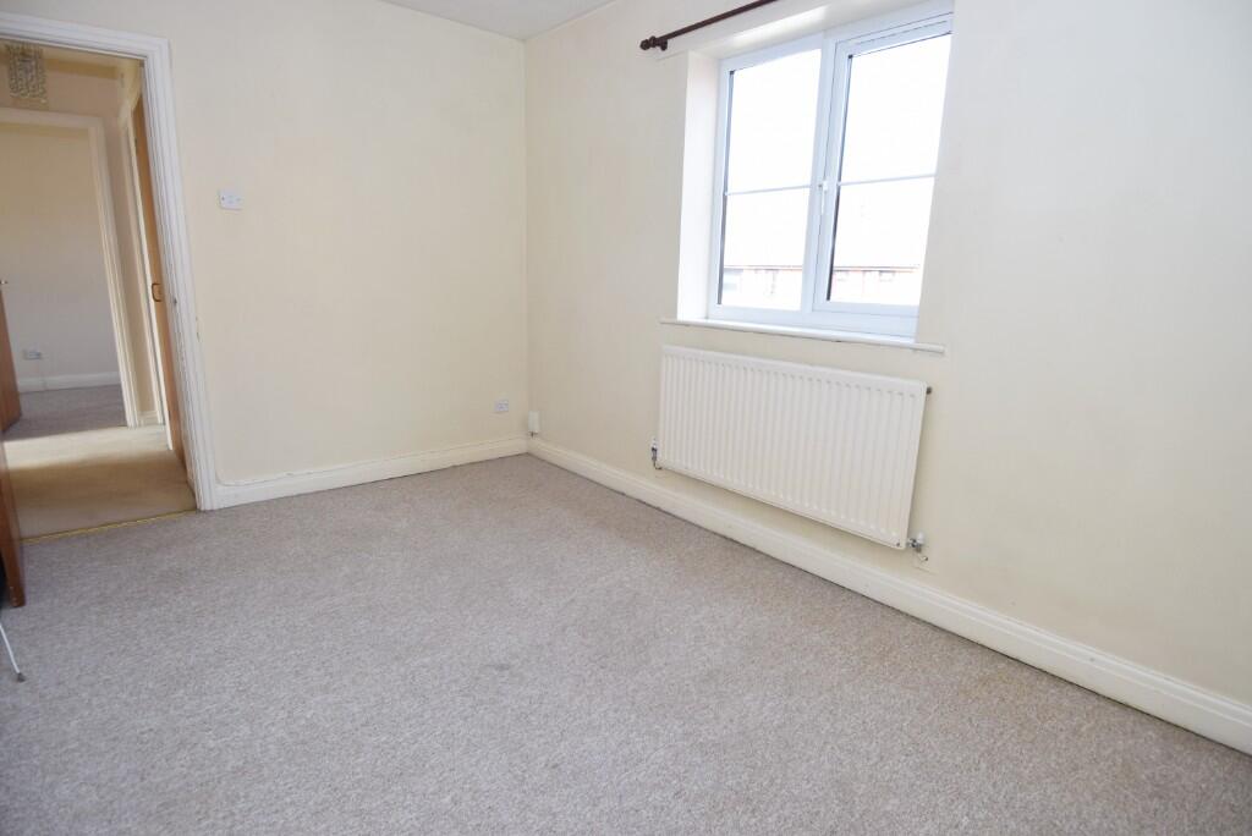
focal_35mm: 18
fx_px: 626
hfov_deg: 90.0
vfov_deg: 67.5
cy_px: 418
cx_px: 626
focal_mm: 12
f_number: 4.5
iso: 400
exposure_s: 1/80
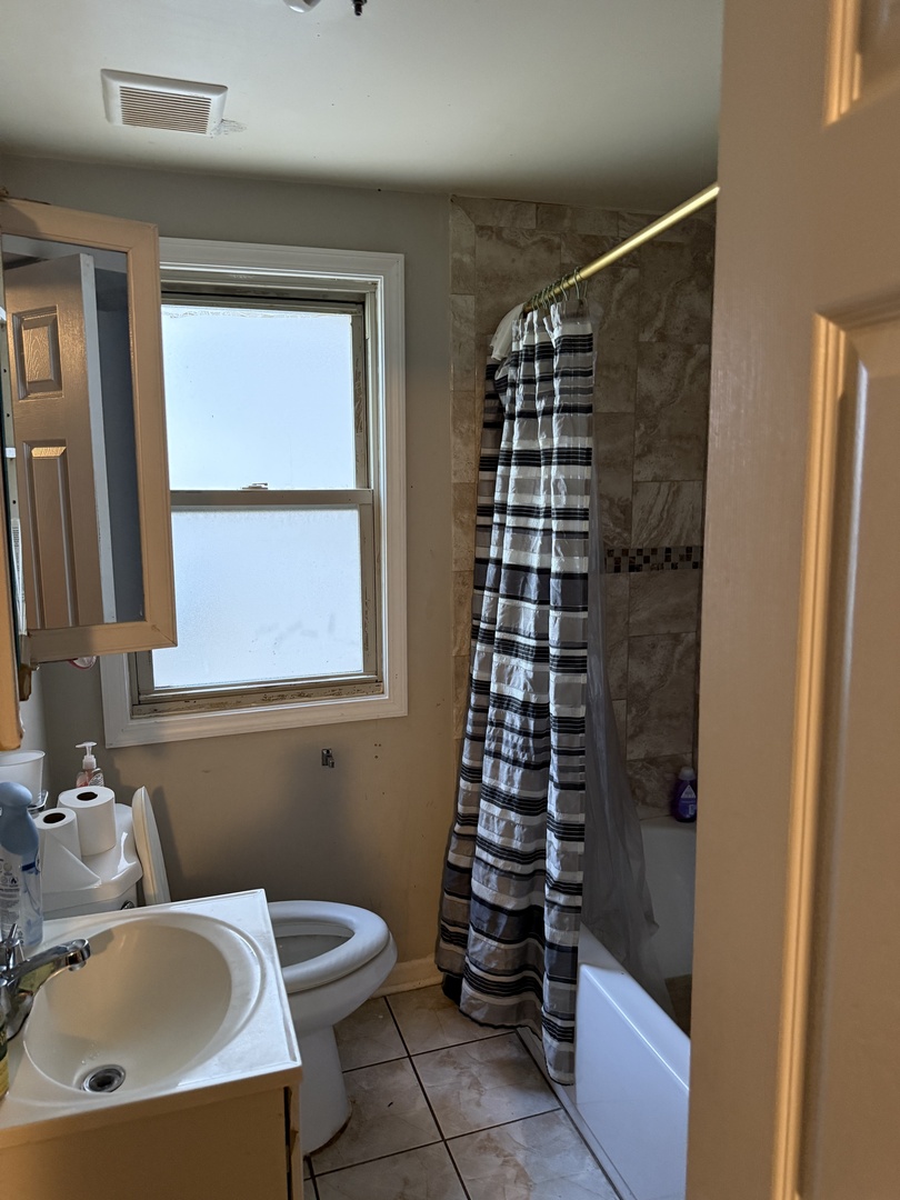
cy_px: 600
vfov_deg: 71.6
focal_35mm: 24
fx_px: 832
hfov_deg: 56.8
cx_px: 450
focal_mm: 6.76
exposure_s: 1/60
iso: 500
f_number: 1.78
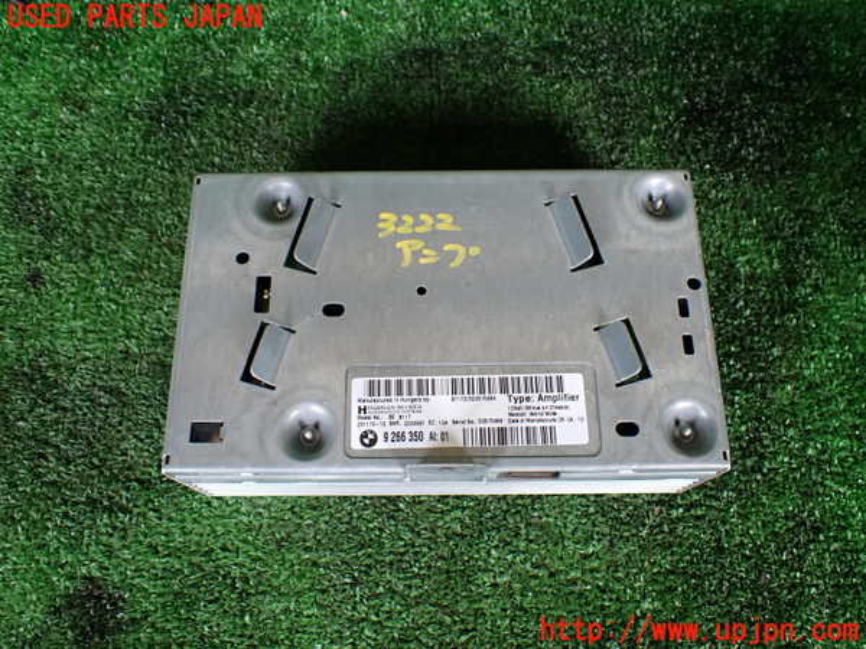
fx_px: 751
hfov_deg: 60.0
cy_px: 324
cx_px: 433
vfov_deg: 46.8
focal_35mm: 30
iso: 200
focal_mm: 5.4
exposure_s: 1/125
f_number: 2.3
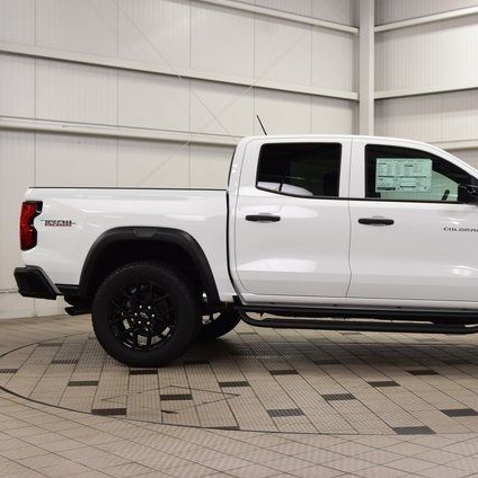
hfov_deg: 28.4
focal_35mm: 60
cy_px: 238
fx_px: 932
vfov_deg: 28.8
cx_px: 349
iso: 500
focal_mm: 31
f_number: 7.1
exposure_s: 1/30
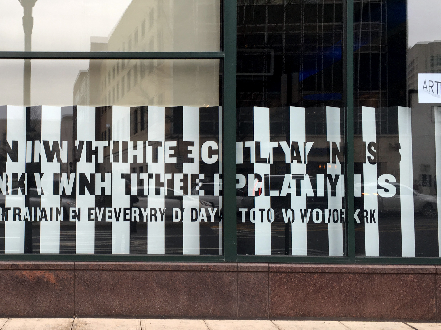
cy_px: 163
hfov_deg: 38.7
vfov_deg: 30.3
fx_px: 612
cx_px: 114
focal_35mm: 48
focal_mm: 4.15
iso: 32
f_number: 2.2
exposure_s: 1/60
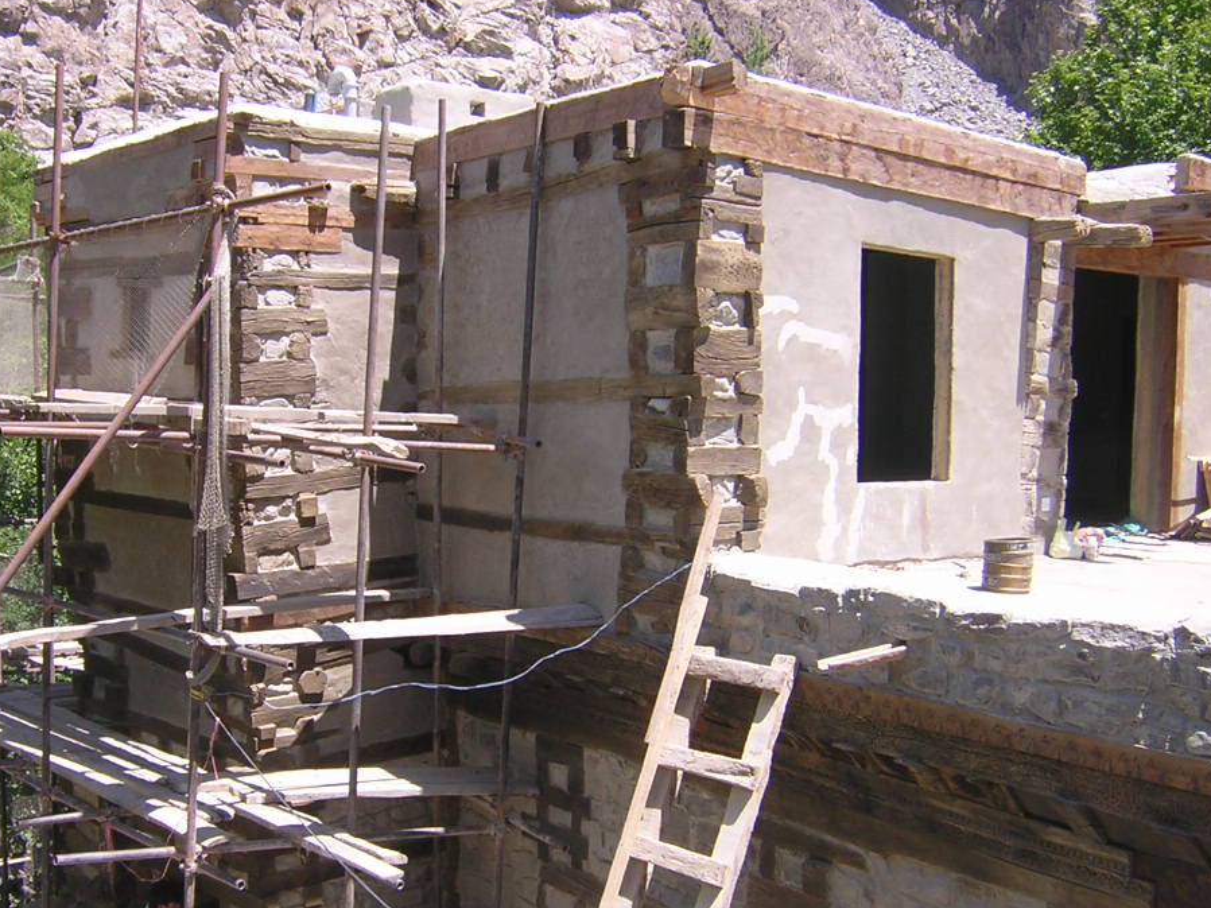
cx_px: 527
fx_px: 1434
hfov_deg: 45.7
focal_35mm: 41
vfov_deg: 35.1
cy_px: 501
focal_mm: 4.7
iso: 100
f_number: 5.2
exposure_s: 1/157
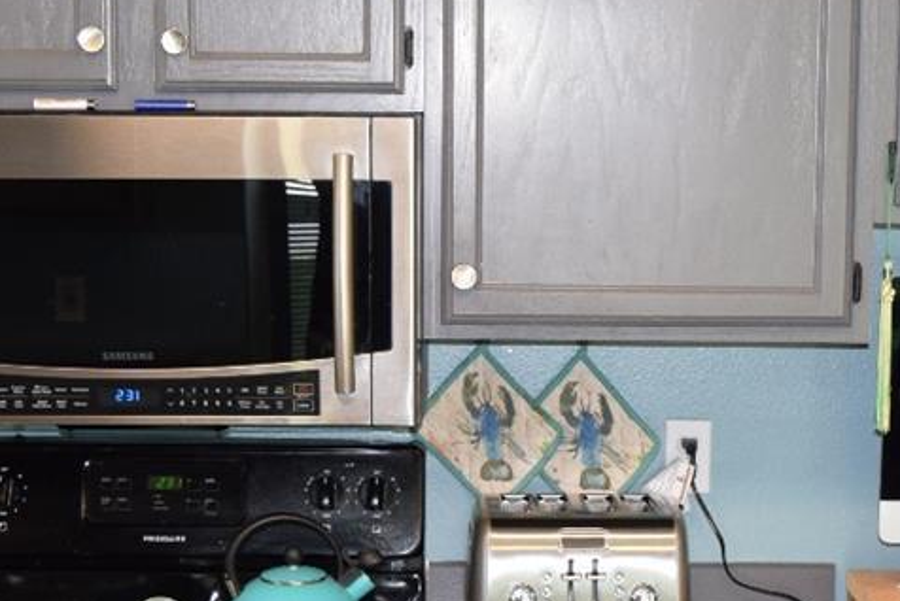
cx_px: 599
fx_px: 2126
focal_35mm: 85
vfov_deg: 16.0
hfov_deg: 23.8
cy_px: 437
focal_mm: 18
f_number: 4
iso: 800
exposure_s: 1/80
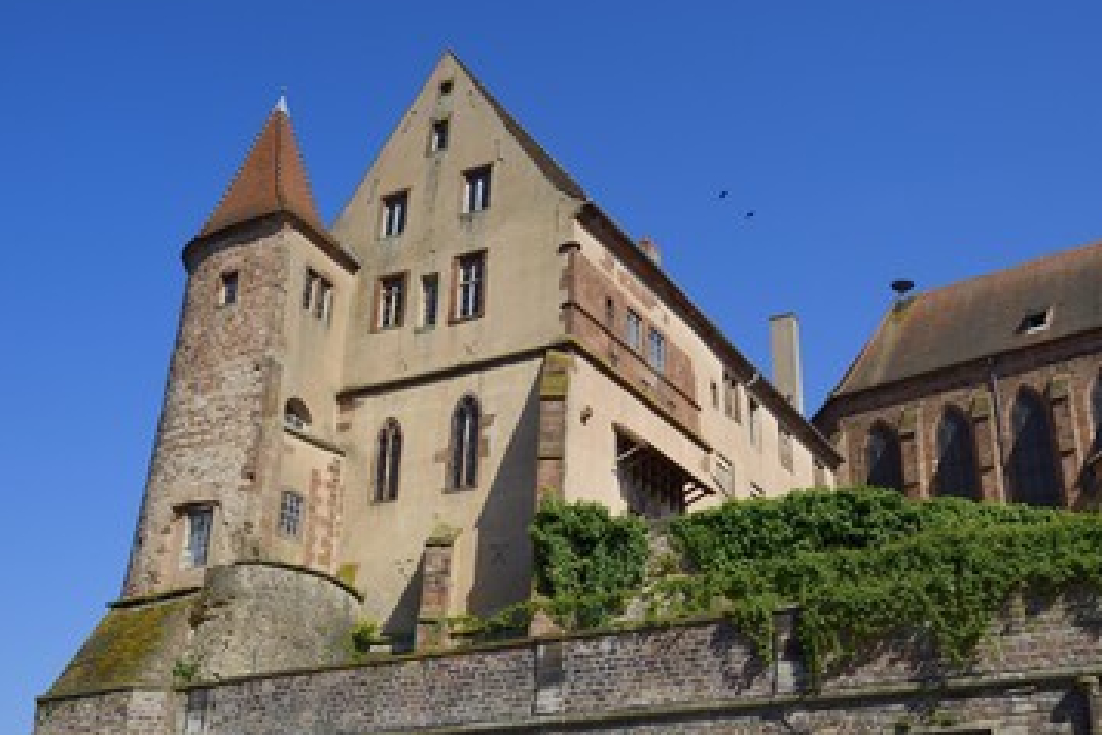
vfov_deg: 33.4
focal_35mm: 40
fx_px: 1224
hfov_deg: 48.4
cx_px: 614
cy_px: 417
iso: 200
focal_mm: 34
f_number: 14
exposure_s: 1/320
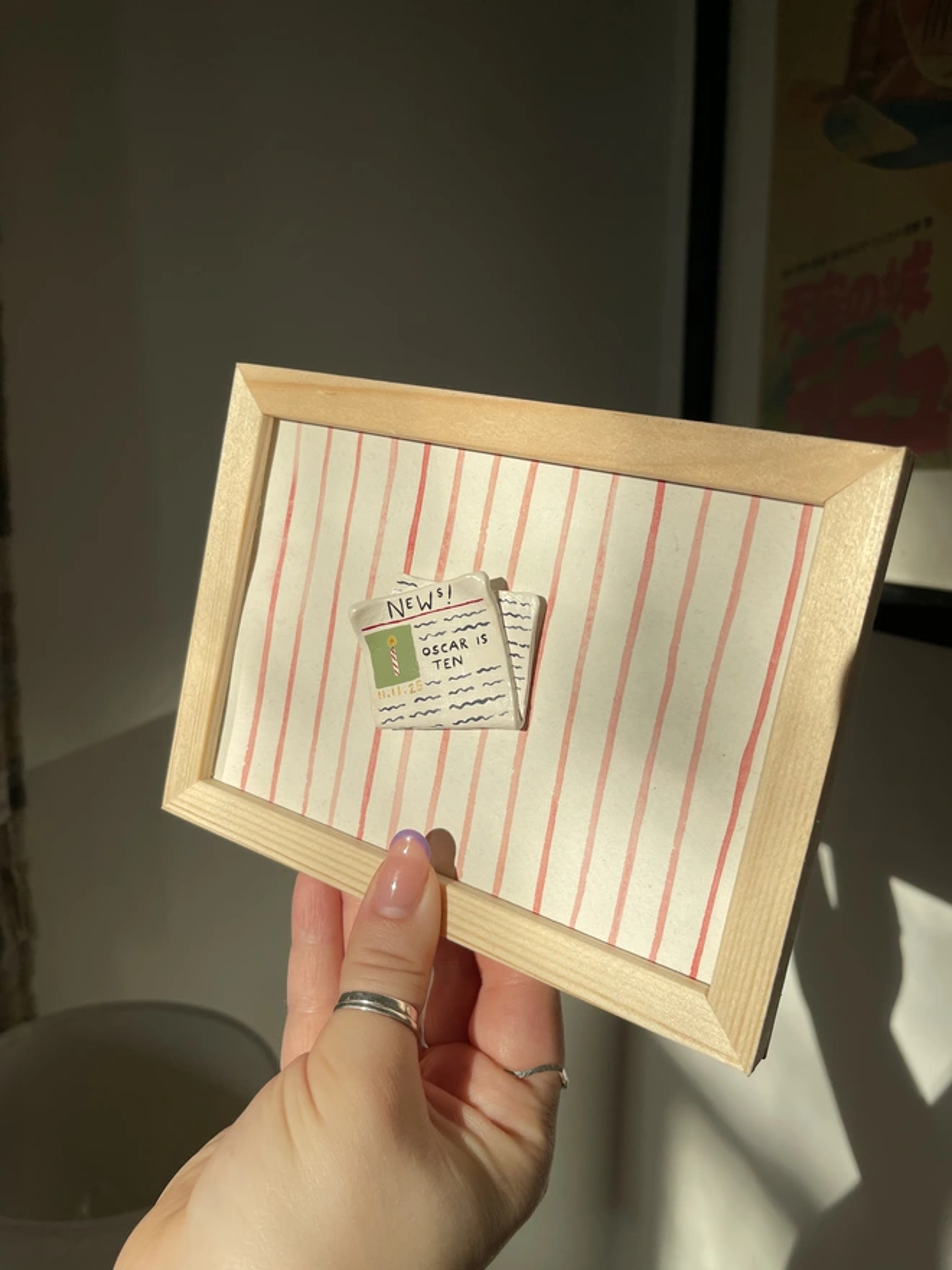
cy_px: 635
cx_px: 476
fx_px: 917
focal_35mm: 25
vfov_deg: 69.4
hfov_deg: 54.9
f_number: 1.6
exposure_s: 1/4717
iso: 32
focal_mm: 5.1
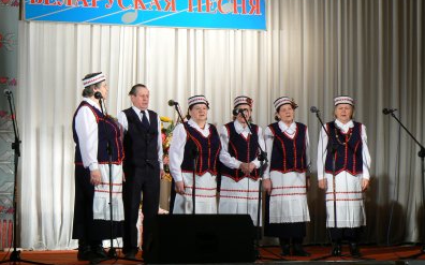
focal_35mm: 106
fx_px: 1227
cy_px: 130
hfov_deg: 19.6
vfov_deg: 12.3
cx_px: 212
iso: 80
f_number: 3.2
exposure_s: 1/40
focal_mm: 16.5
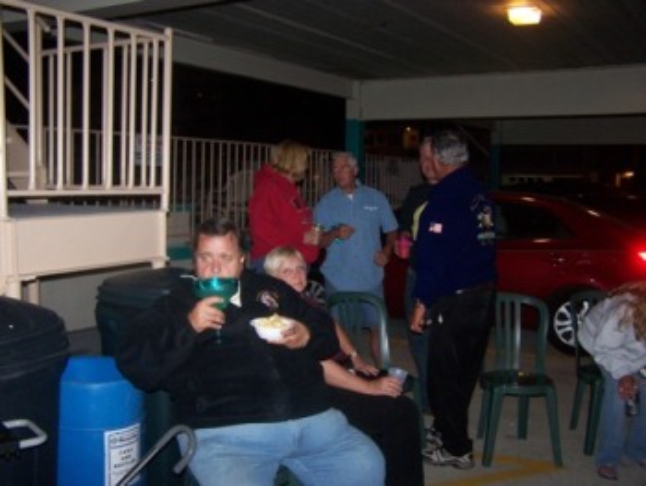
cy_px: 243
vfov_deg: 37.8
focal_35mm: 38
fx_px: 710
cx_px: 323
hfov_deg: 48.9
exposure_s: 1/60
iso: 140
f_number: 2.8
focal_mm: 6.3
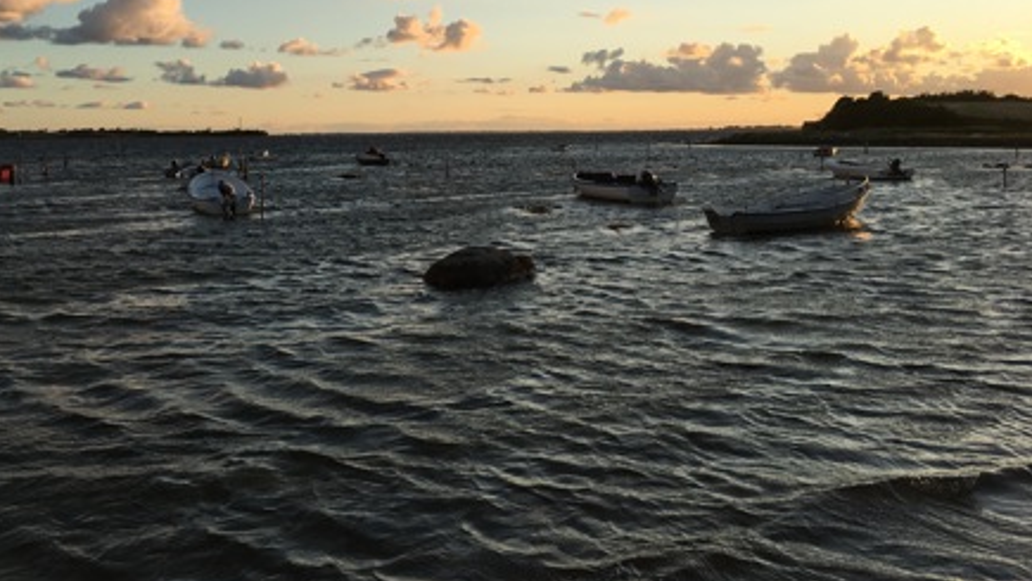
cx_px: 429
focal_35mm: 37
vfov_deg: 31.6
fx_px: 1013
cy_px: 168
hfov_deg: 53.7
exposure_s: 1/699
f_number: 2.2
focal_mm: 4.15
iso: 25
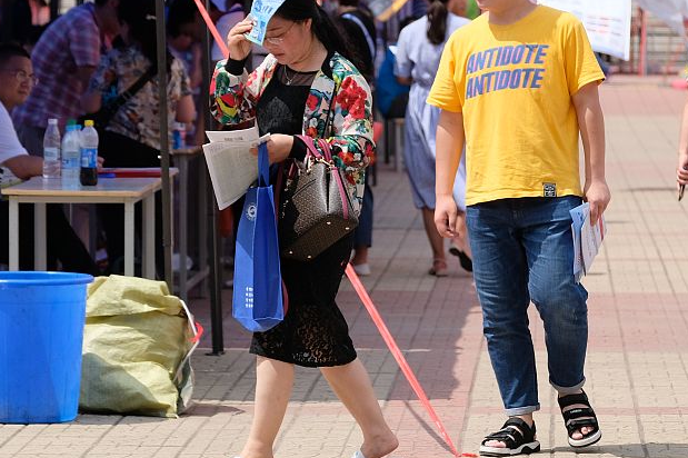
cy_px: 202
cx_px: 507
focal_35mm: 227
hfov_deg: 9.1
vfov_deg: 6.0
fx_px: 4336
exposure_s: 1/4000
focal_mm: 77.9
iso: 400
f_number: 3.8
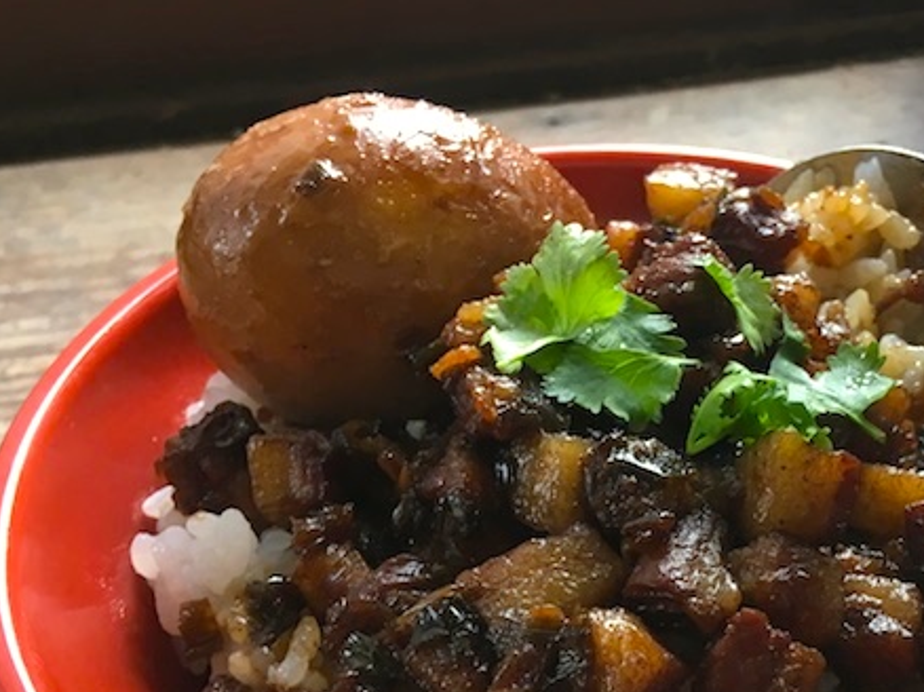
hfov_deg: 35.5
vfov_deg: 26.9
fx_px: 1414
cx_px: 669
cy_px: 574
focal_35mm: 53
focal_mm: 4.15
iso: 25
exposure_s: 1/30
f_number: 2.2
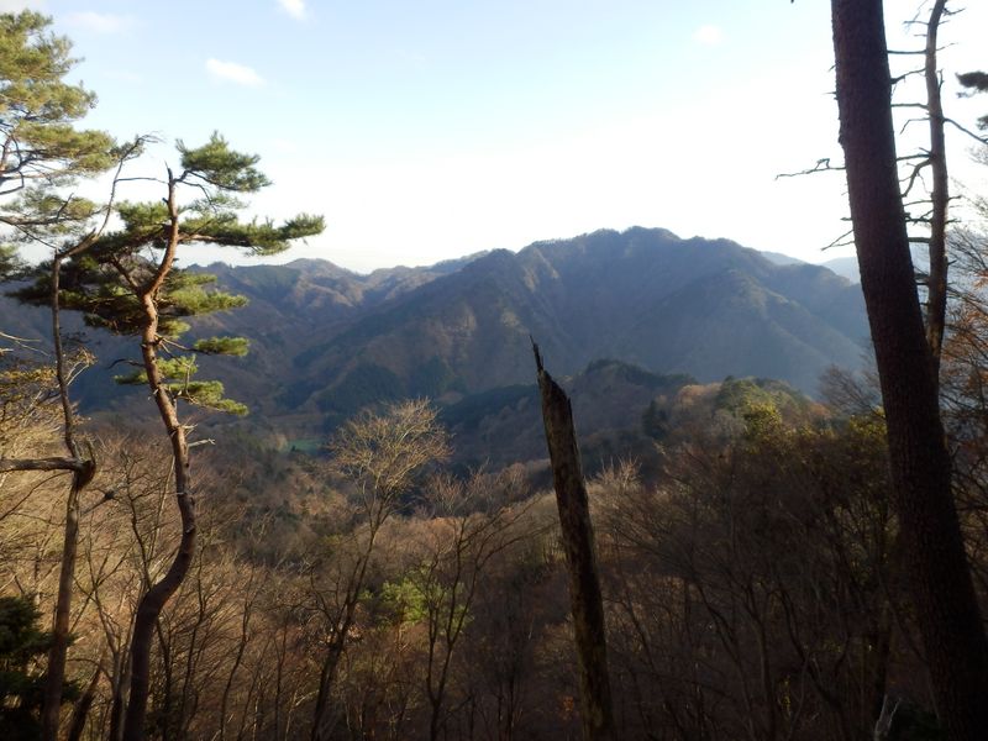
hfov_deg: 71.6
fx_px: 685
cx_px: 494
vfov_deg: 56.8
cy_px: 370
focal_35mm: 24
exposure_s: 1/320
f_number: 3
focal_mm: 4.2
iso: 80
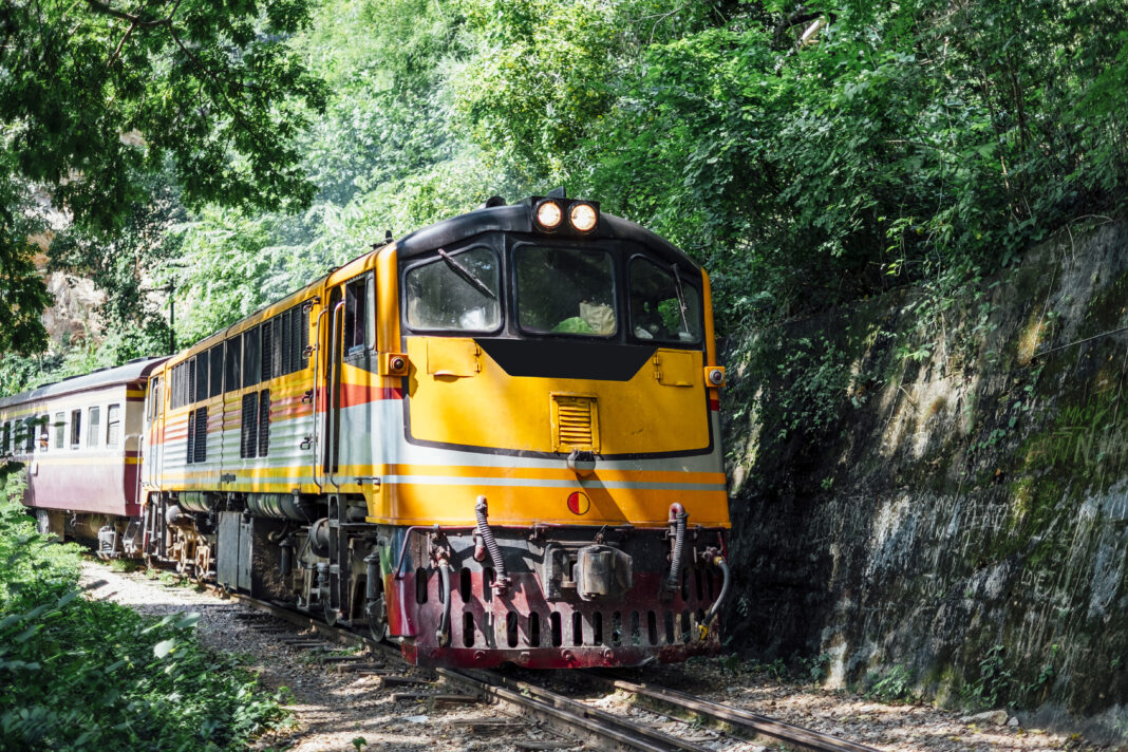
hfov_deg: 37.5
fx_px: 1661
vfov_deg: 25.5
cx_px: 564
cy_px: 376
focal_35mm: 53
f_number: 1.4
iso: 200
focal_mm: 35
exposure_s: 1/950
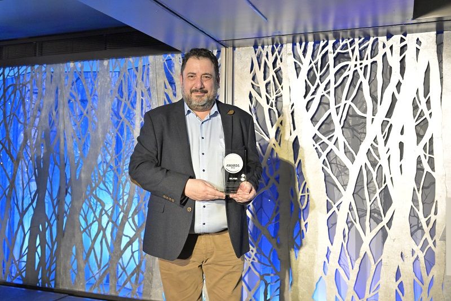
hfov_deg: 54.4
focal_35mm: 35
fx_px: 438
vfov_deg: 37.8
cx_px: 226
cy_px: 150
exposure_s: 1/125
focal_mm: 35
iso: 4000
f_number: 4
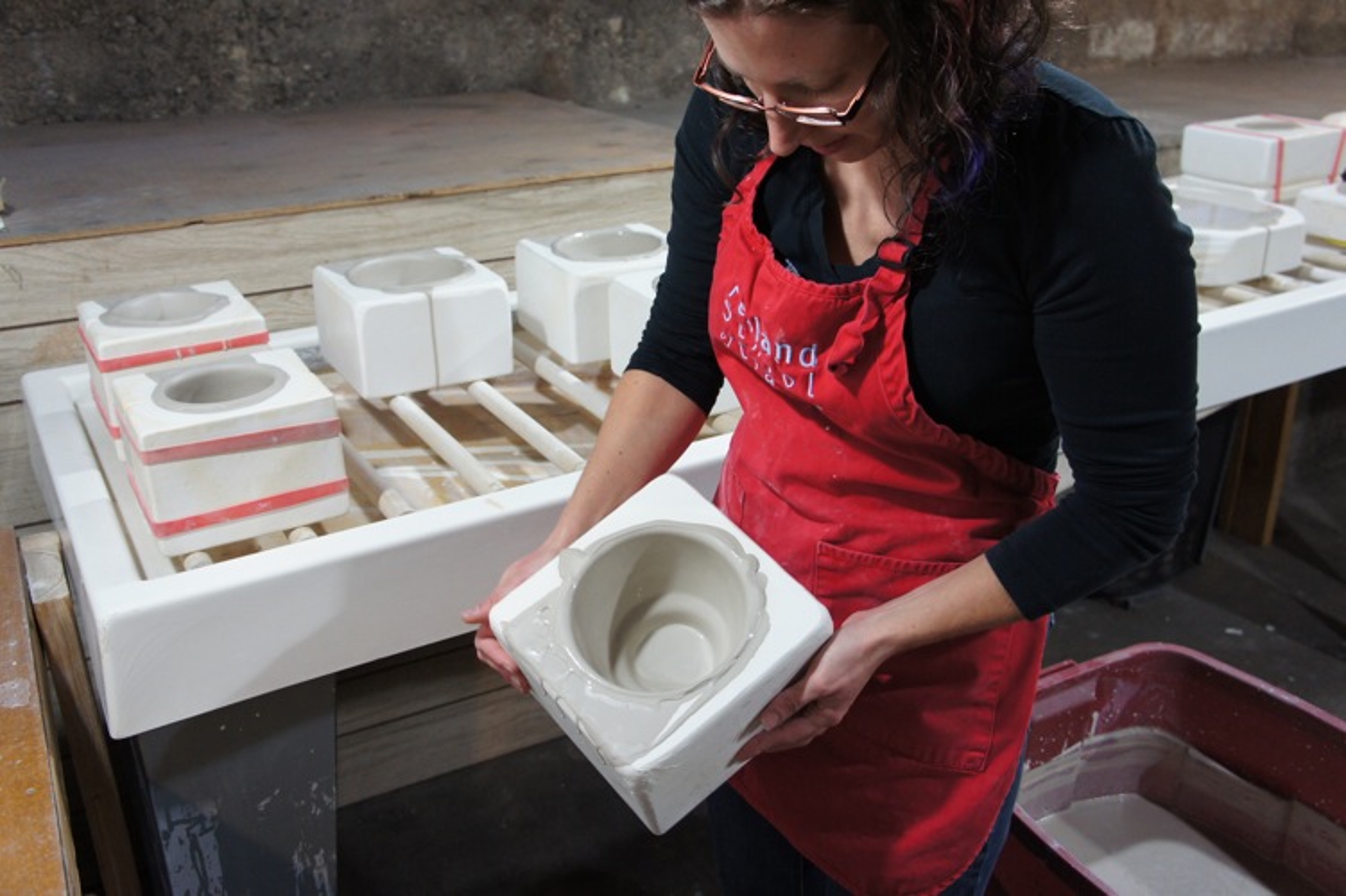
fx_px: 1233
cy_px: 448
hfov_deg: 57.2
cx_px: 673
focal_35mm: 33
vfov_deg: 39.9
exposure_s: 1/40
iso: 800
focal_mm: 22
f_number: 4
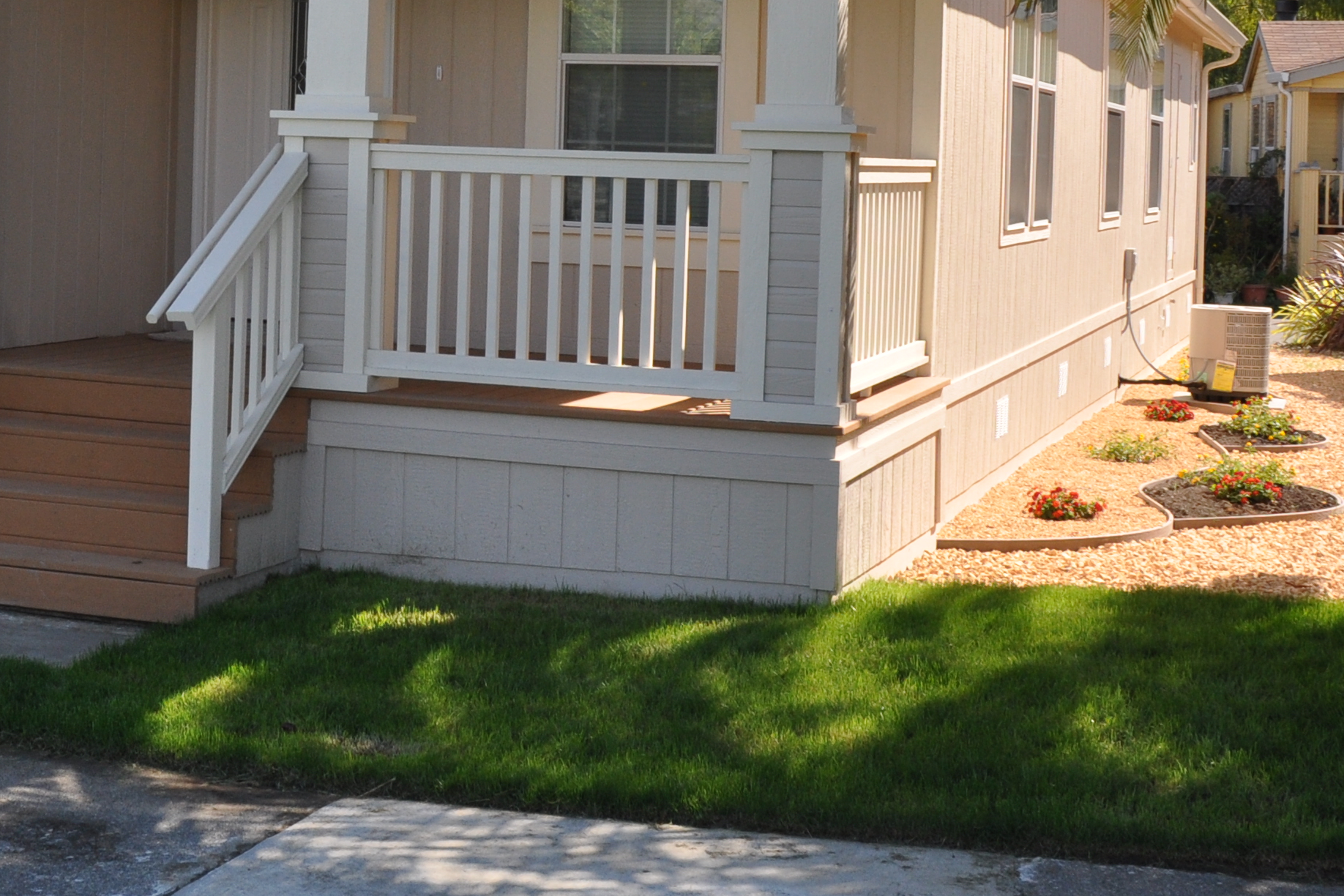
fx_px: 2352
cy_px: 167
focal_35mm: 63
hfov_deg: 31.3
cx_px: 313
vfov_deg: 21.3
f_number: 8
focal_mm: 18
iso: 320
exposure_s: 1/400
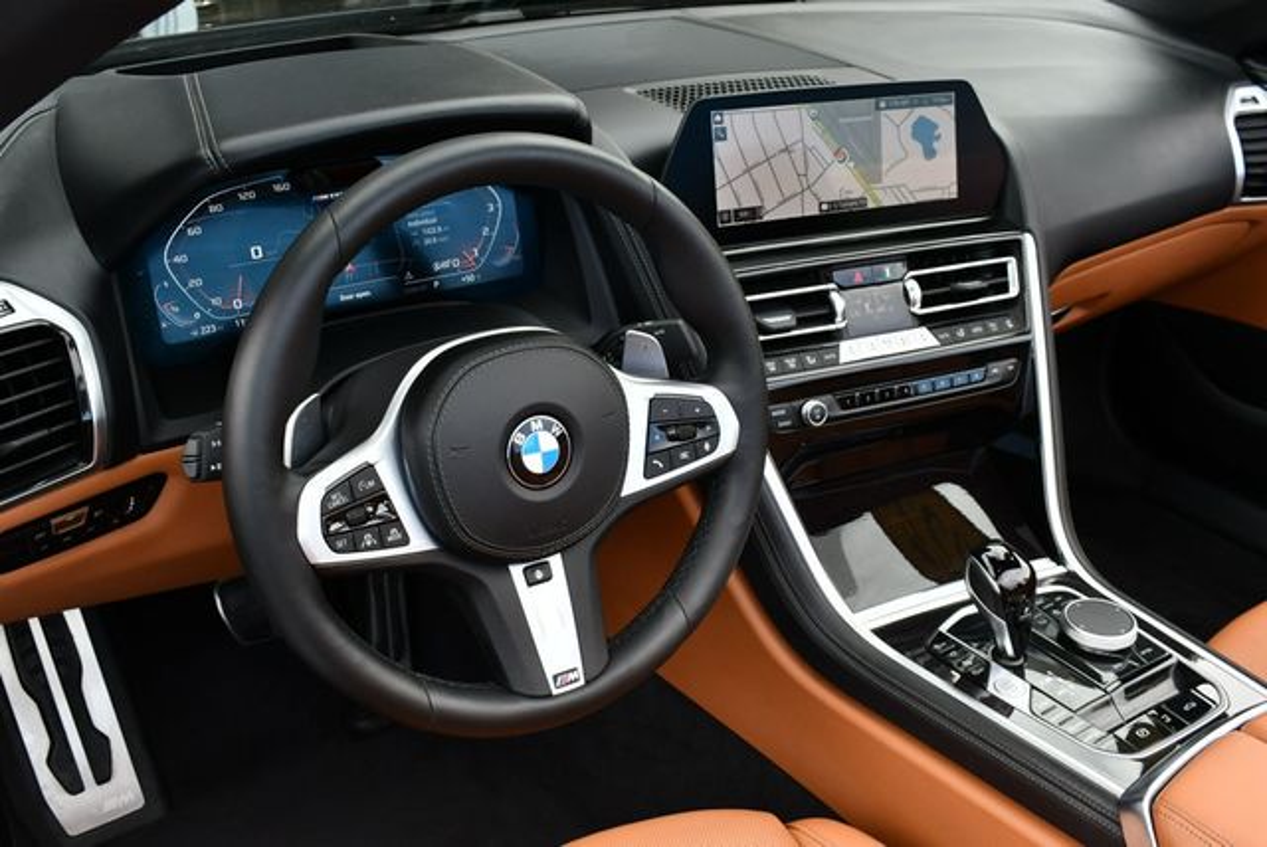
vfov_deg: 33.5
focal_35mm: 40
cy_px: 424
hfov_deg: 48.4
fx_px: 1409
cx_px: 634
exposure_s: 1/250
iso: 400
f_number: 5.6
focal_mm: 20
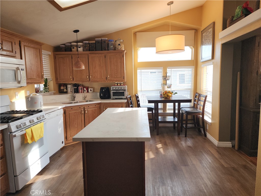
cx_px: 130
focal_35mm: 23
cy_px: 98
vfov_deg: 58.9
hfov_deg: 73.9
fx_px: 173
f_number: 1.8
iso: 20
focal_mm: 6.4
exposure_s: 1/60
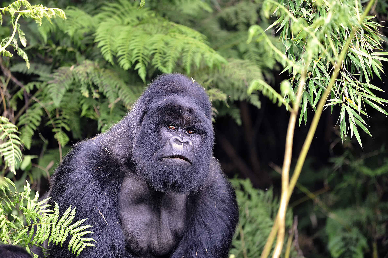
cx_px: 194
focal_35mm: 200
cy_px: 129
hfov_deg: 10.3
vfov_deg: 6.9
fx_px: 2154
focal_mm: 200
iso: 1100
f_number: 2.8
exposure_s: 1/320
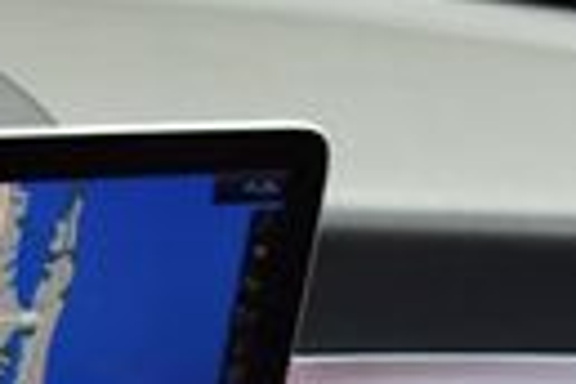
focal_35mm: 218
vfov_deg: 6.0
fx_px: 3488
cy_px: 947
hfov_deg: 9.0
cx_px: -500
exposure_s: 1/250
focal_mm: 22
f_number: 3.8
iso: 400
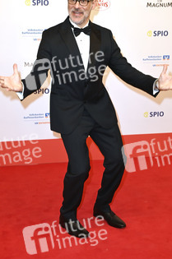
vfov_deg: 32.9
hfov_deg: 22.2
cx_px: 89
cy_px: 112
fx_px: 439
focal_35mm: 61
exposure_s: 1/200
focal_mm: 48
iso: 640
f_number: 7.1
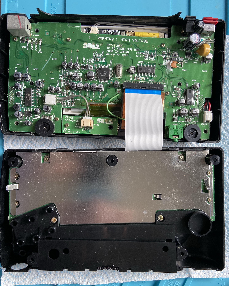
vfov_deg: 62.2
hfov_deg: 51.5
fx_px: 237
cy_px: 151
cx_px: 115
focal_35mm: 28
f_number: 1.8
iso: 125
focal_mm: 4.25
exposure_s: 1/107
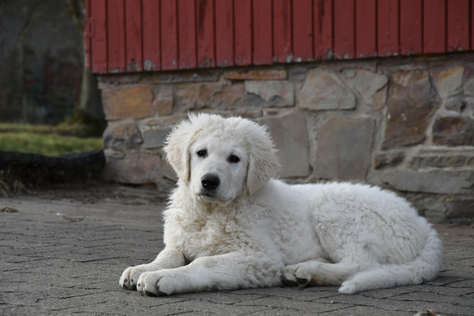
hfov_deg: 19.5
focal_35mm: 105
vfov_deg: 13.0
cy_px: 158
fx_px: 1382
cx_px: 237
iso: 640
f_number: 5.6
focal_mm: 70
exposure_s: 1/1000
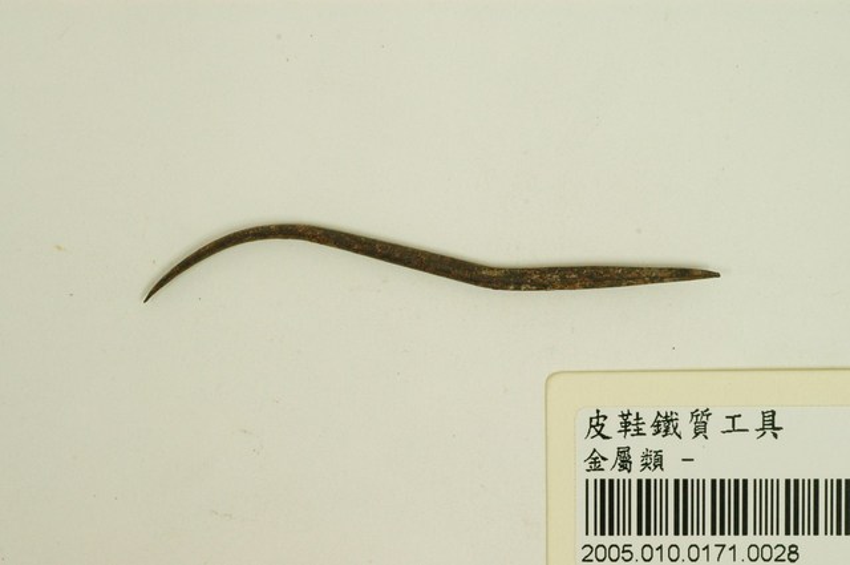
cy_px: 282
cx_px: 425
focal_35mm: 90
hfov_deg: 22.6
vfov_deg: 15.1
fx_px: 2122
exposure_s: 1/25
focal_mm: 60
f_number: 8
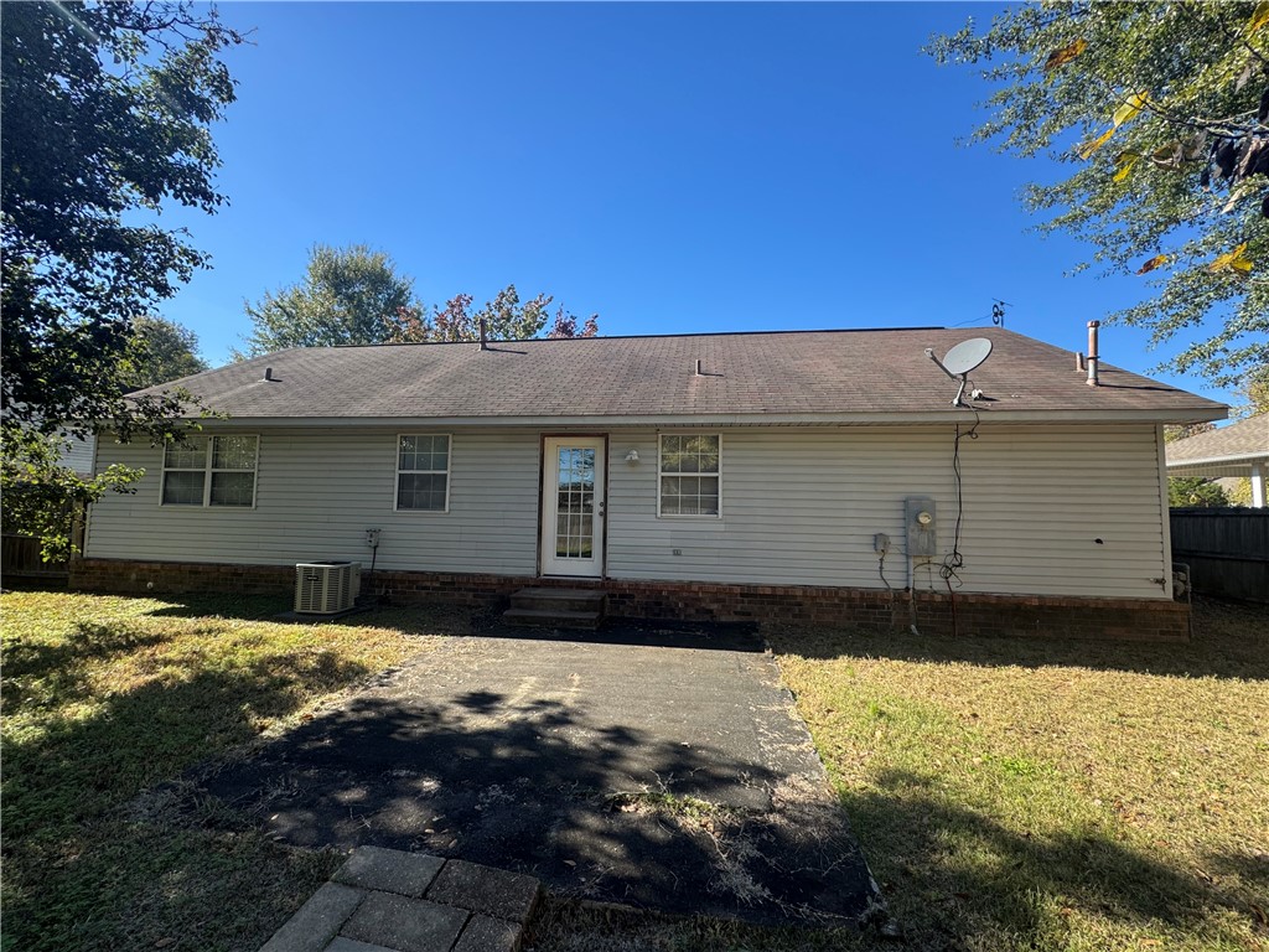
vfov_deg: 85.7
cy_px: 476
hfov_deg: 102.1
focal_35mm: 14
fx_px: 513
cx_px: 634
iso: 50
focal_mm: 2.22
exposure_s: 1/610
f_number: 2.2
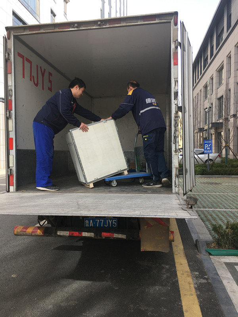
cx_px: 119
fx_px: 266
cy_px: 158
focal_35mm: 29
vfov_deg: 61.7
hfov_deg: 48.2
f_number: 2.2
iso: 25
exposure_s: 1/356
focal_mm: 4.15
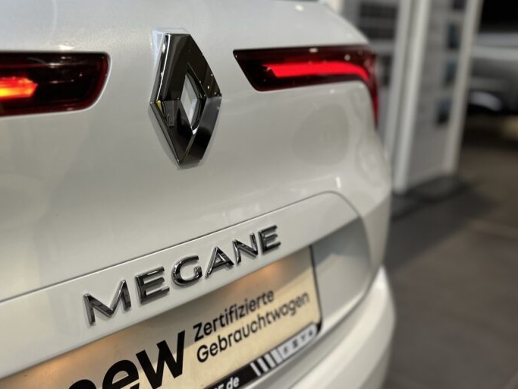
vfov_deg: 39.6
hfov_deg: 49.9
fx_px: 539
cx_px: 149
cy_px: 205
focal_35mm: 36
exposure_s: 1/100
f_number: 1.78
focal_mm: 6.86
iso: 80
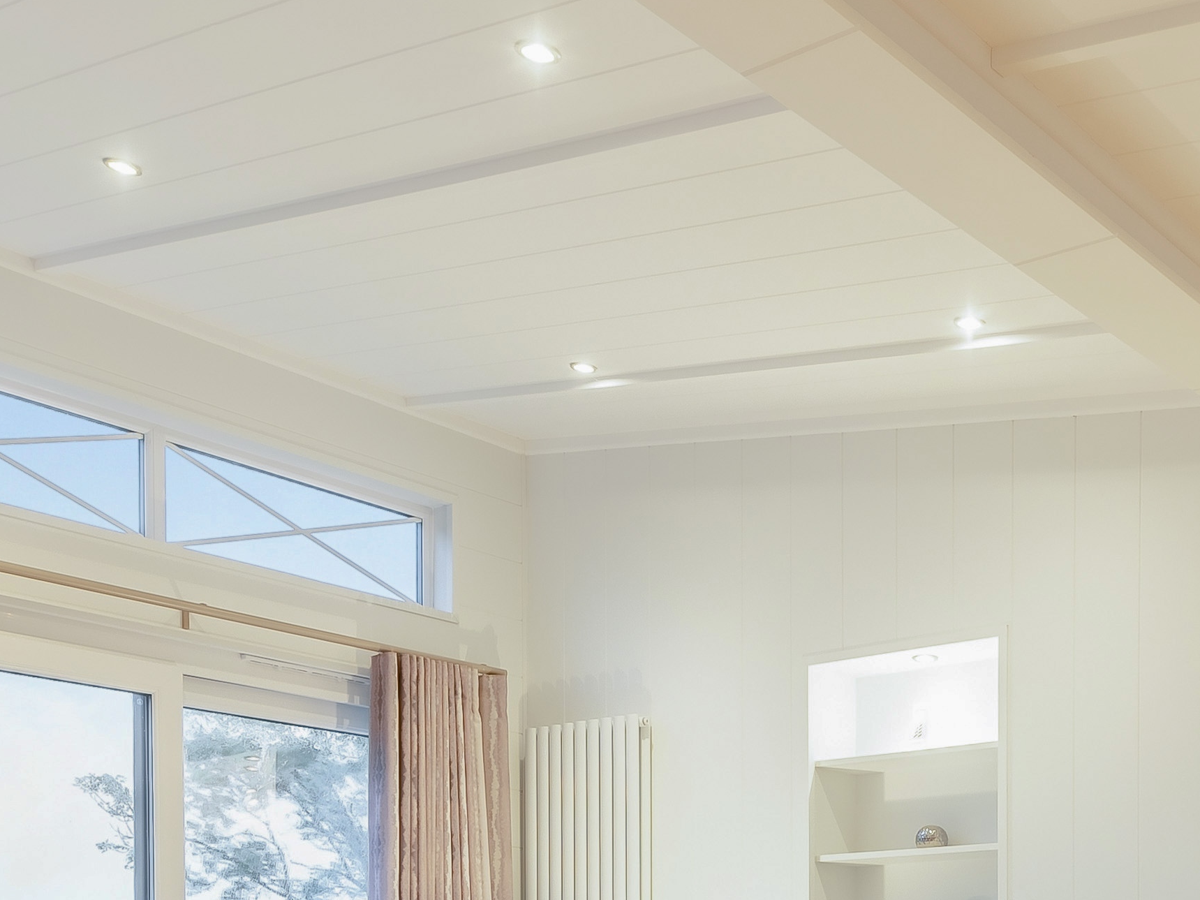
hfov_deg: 39.3
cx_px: 914
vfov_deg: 27.3
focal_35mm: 47
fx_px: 1629
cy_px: 1076
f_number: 8
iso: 100
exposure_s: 1/50
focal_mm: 14
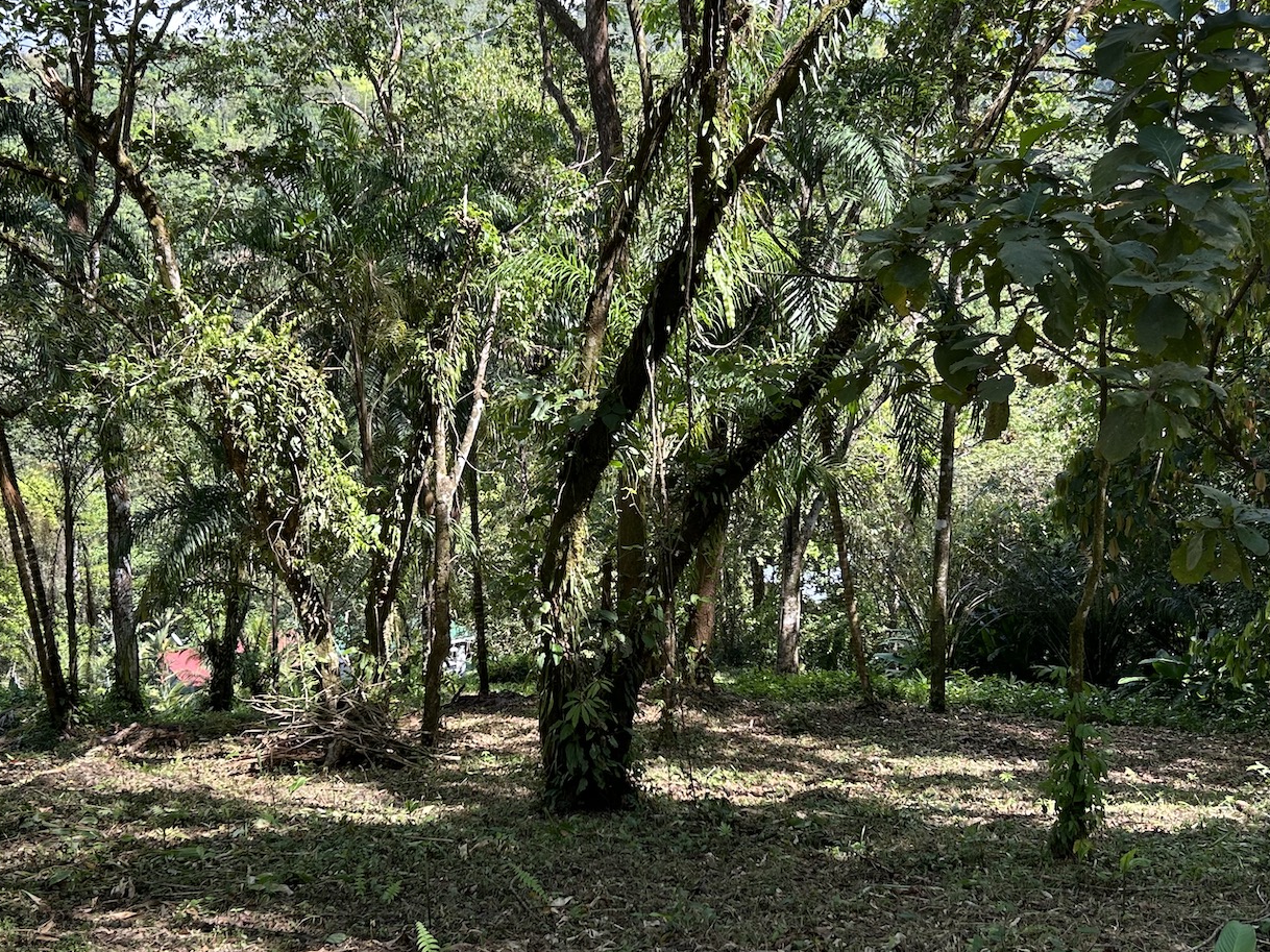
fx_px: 1504
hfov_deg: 45.7
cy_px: 533
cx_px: 589
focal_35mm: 41
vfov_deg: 35.1
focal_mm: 5.7
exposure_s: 1/476
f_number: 1.5
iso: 50
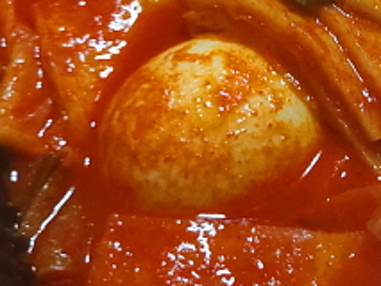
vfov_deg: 19.2
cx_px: 449
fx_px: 826
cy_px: 13
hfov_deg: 23.8
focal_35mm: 75
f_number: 2
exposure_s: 1/24
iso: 200
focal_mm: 4.58
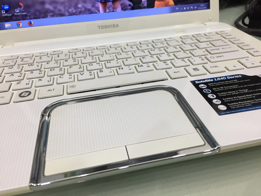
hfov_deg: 61.7
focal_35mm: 29
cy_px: 98
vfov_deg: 48.2
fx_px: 219
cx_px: 130
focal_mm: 4.15
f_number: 2.2
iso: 50
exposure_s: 1/33
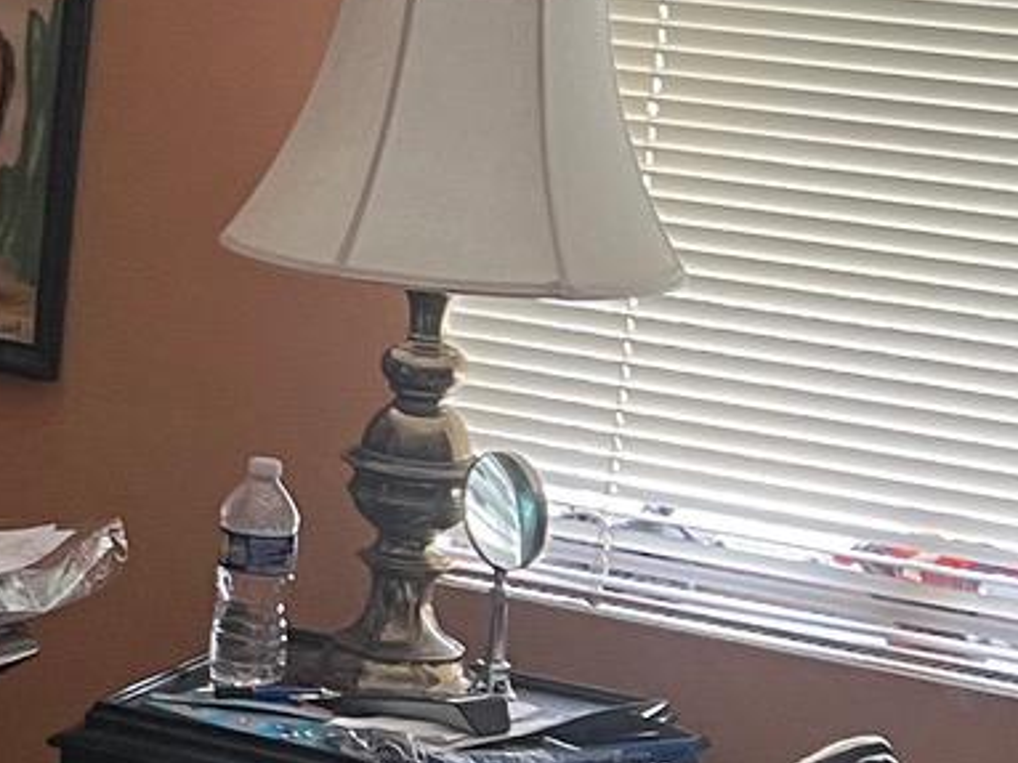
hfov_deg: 12.7
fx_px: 4086
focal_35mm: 139
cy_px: 215
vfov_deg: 10.6
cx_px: -893
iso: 125
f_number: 1.5
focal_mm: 5.7
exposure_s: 1/77
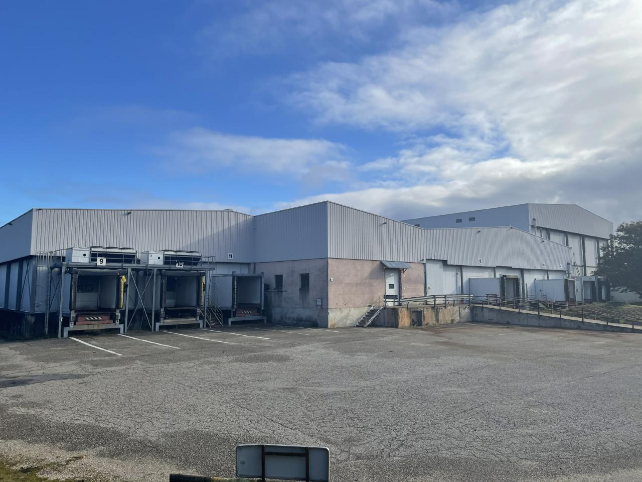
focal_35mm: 26
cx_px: 321
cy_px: 241
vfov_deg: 53.1
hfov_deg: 67.3
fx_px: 482
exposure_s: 1/4000
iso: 32
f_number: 1.6
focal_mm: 4.2
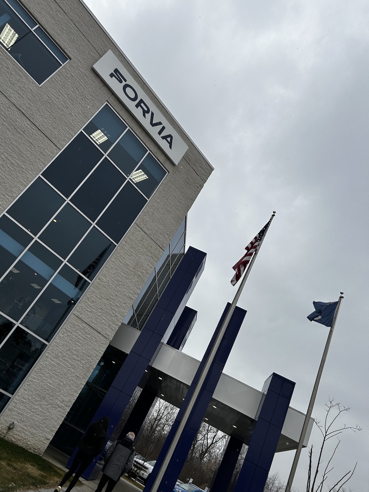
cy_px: 246
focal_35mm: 26
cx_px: 184
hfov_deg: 53.1
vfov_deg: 67.3
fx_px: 370
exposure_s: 1/753
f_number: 1.5
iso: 50
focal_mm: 5.7
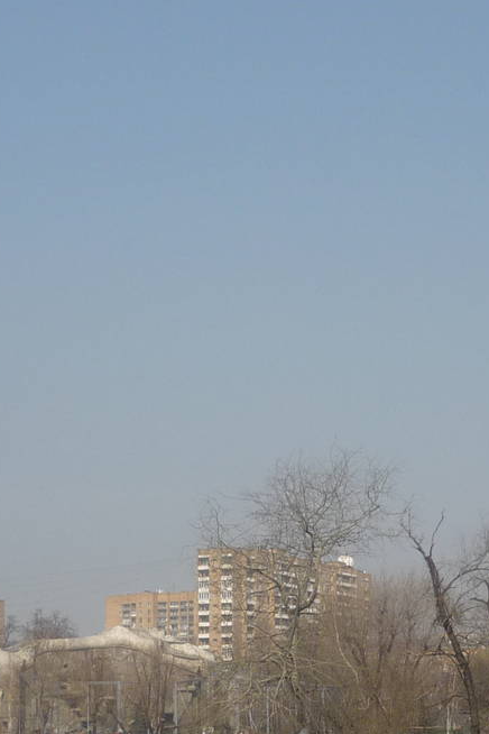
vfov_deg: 23.8
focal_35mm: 84
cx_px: 288
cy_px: 591
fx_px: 1711
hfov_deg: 16.3
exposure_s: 1/250
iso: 100
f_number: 8
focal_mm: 5.5
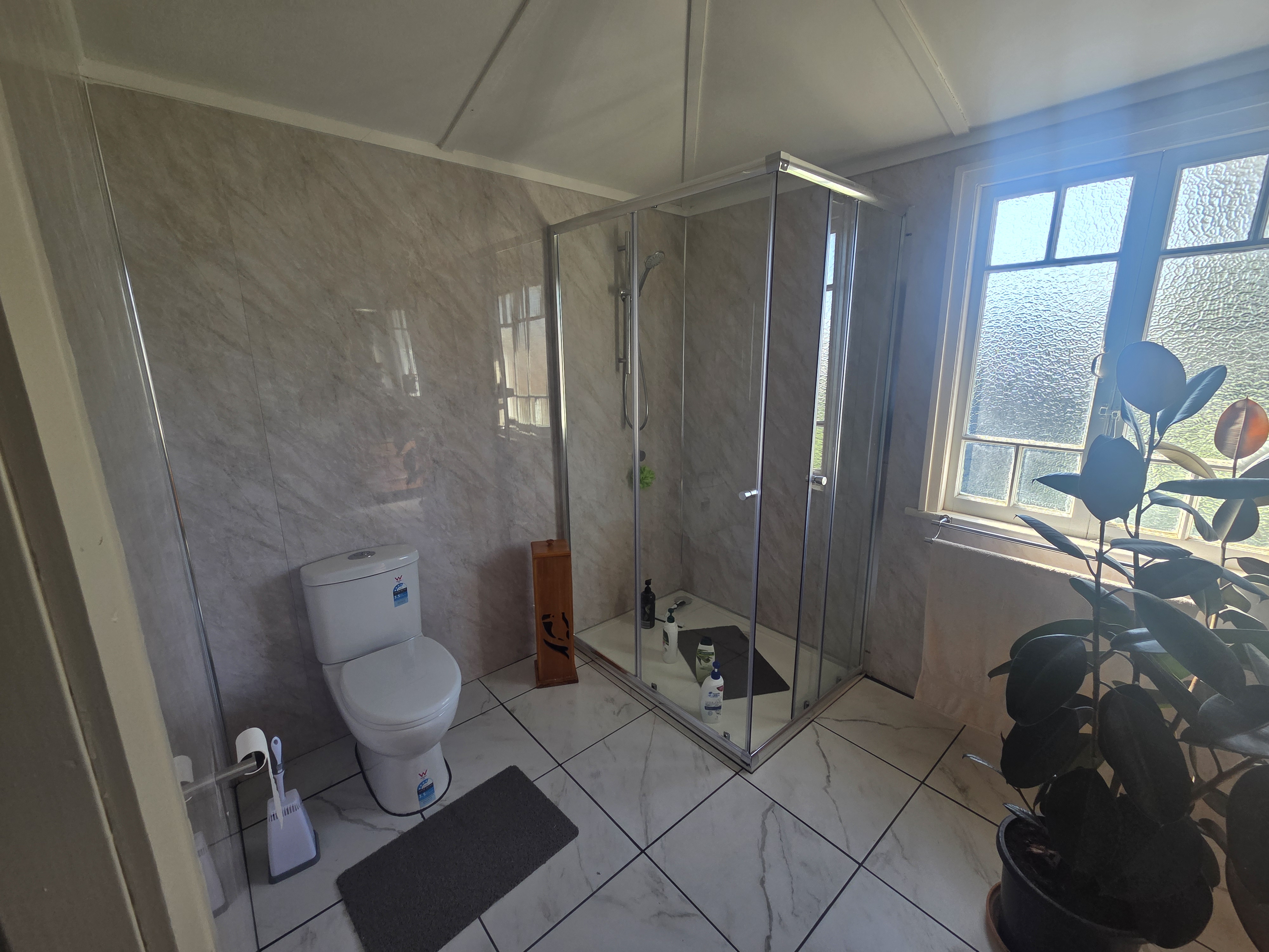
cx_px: 634
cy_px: 476
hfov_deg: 106.2
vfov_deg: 89.9
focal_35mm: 13
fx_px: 477
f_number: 2.2
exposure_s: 1/100
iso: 64
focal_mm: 2.2
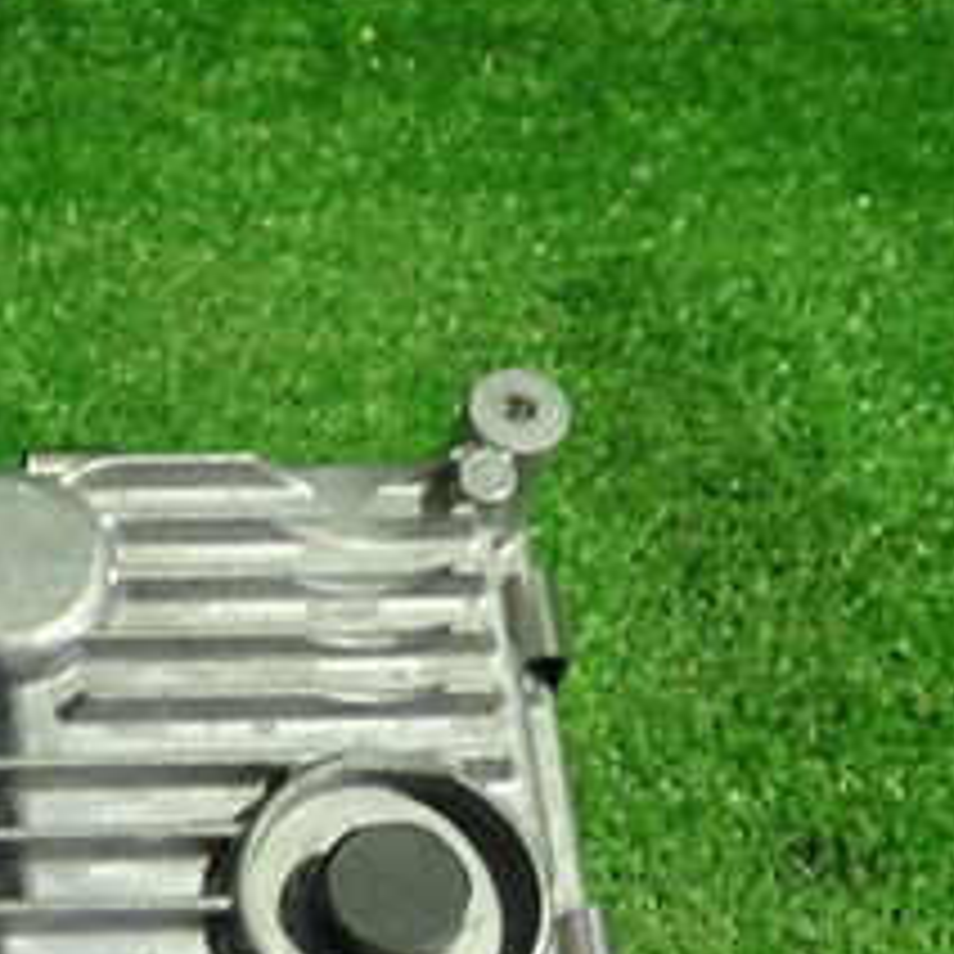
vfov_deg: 22.2
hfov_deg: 21.5
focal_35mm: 75
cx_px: -180
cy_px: 950
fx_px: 2339
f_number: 2.3
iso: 200
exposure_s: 1/30
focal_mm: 5.4
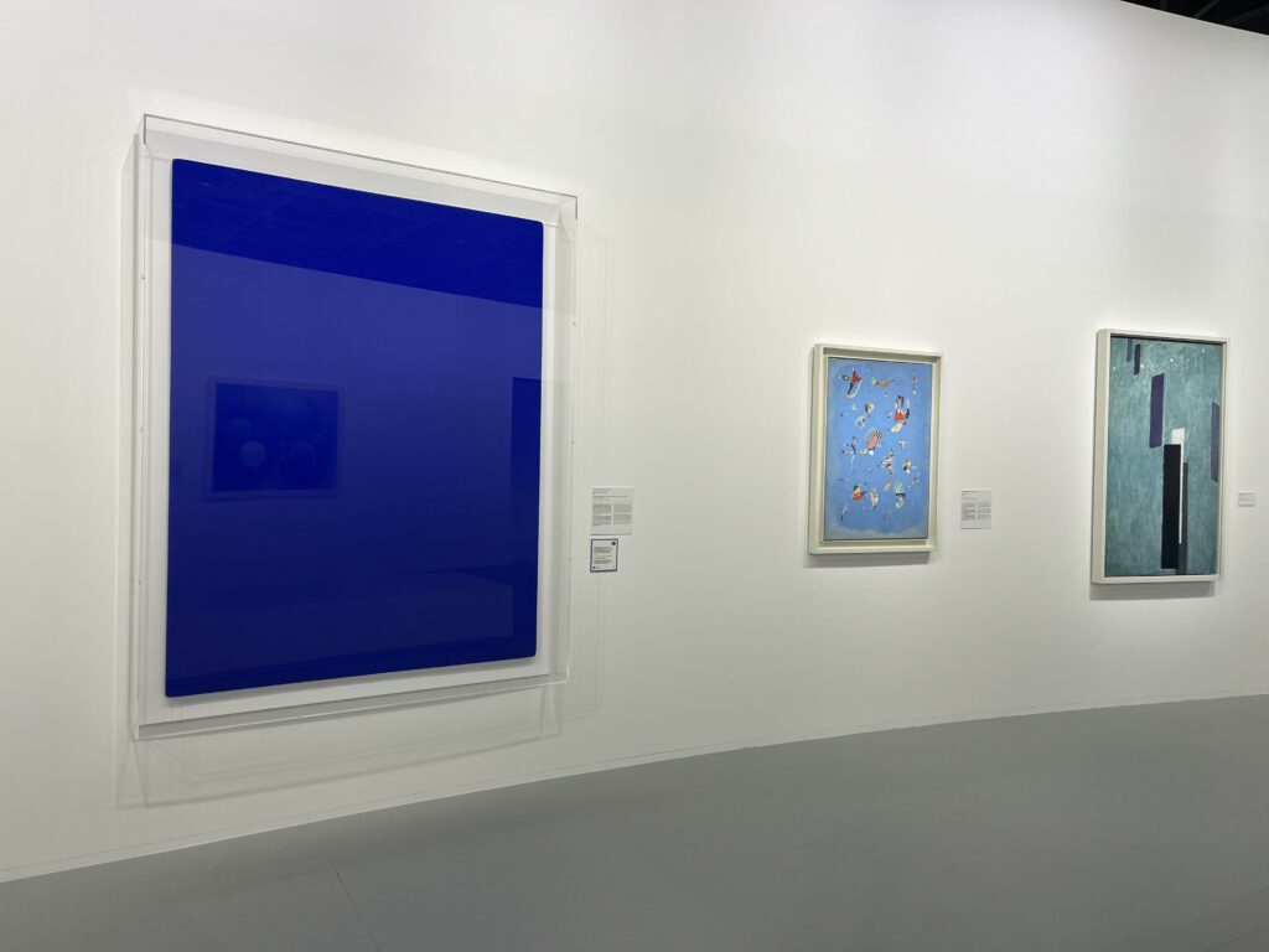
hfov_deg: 67.3
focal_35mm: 26
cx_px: 634
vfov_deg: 53.1
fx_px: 953
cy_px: 476
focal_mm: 5.1
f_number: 1.6
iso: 80
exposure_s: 1/100
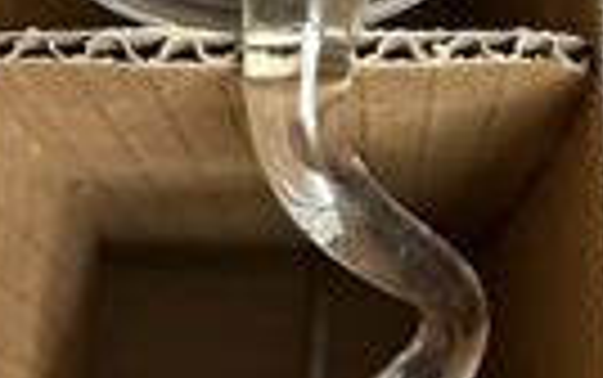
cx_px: 441
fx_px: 1875
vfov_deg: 11.1
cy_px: -180
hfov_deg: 18.2
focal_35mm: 114
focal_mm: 6.76
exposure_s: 1/33
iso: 640
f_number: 1.78
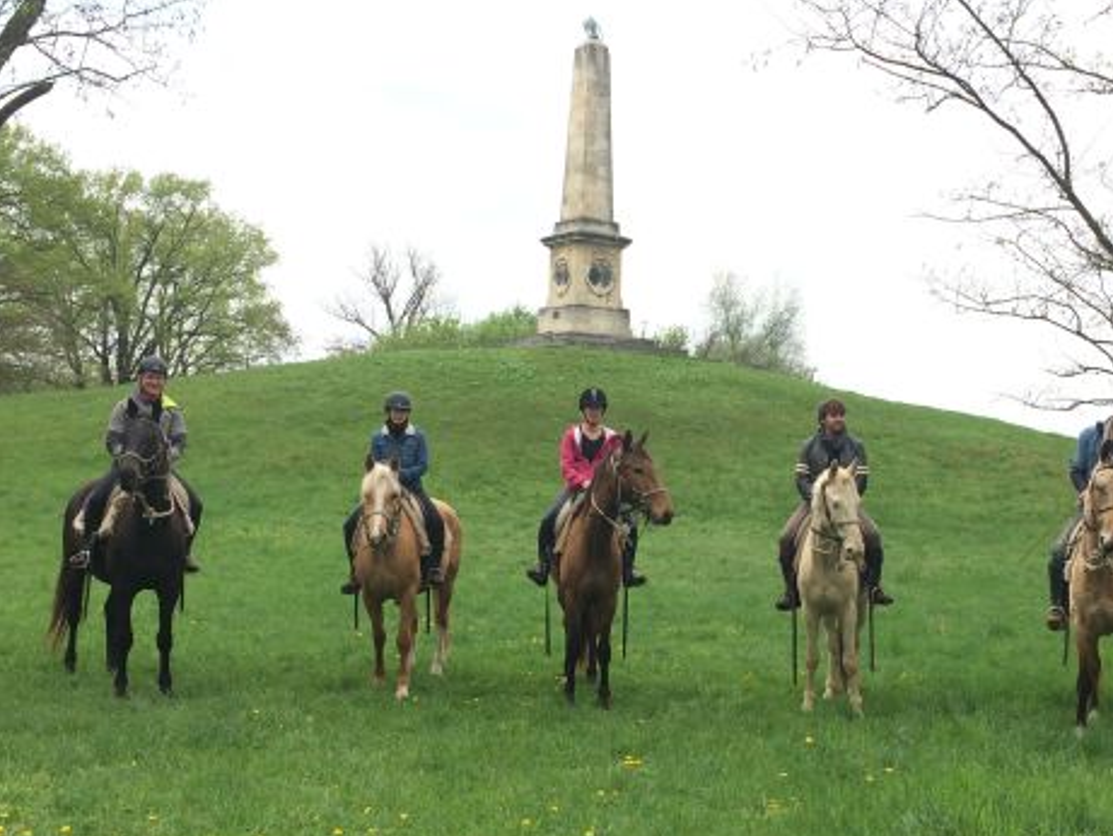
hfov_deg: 42.8
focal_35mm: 44
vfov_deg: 32.9
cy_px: 417
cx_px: 647
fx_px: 1415
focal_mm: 4.15
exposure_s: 1/1001
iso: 32
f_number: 2.2
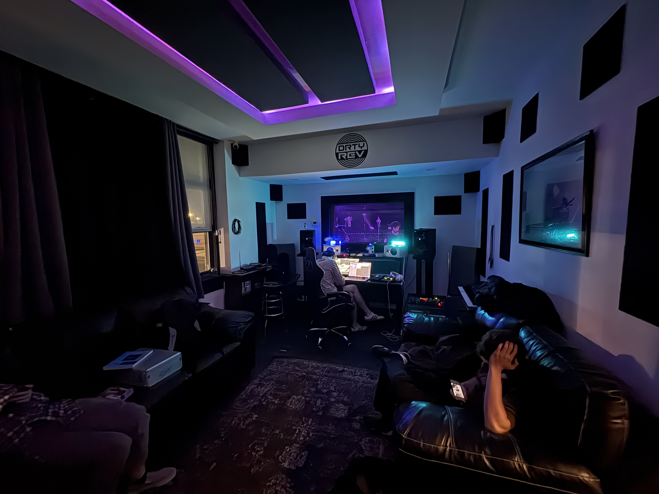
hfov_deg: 102.1
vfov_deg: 85.7
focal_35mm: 14
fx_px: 267
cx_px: 330
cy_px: 247
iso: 5000
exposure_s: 1/7
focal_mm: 2.22
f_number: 2.2
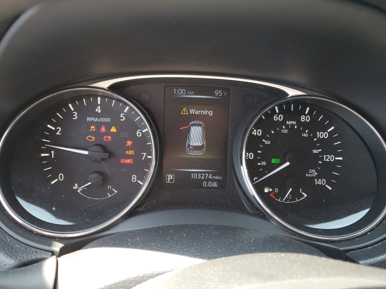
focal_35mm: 26
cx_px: 193
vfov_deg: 53.1
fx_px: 290
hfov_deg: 67.3
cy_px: 144
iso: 82
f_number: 1.5
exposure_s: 1/120
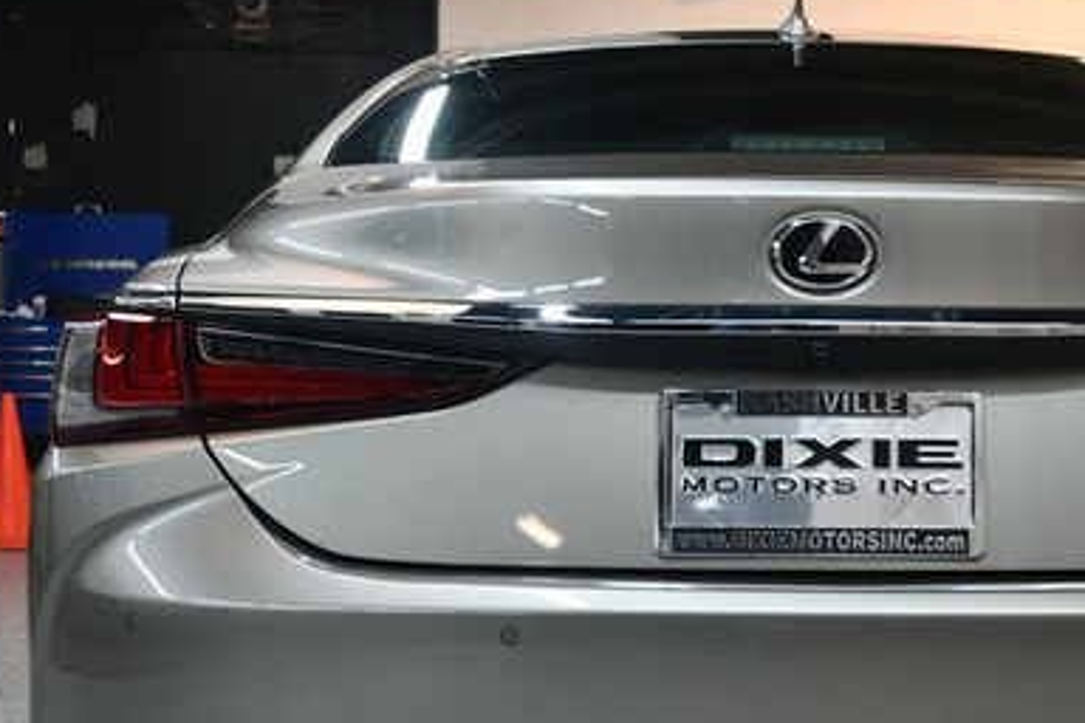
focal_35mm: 65
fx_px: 1959
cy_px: 472
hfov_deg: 30.6
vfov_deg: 20.9
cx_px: 771
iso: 1400
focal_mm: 26
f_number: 3.8
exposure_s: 1/125
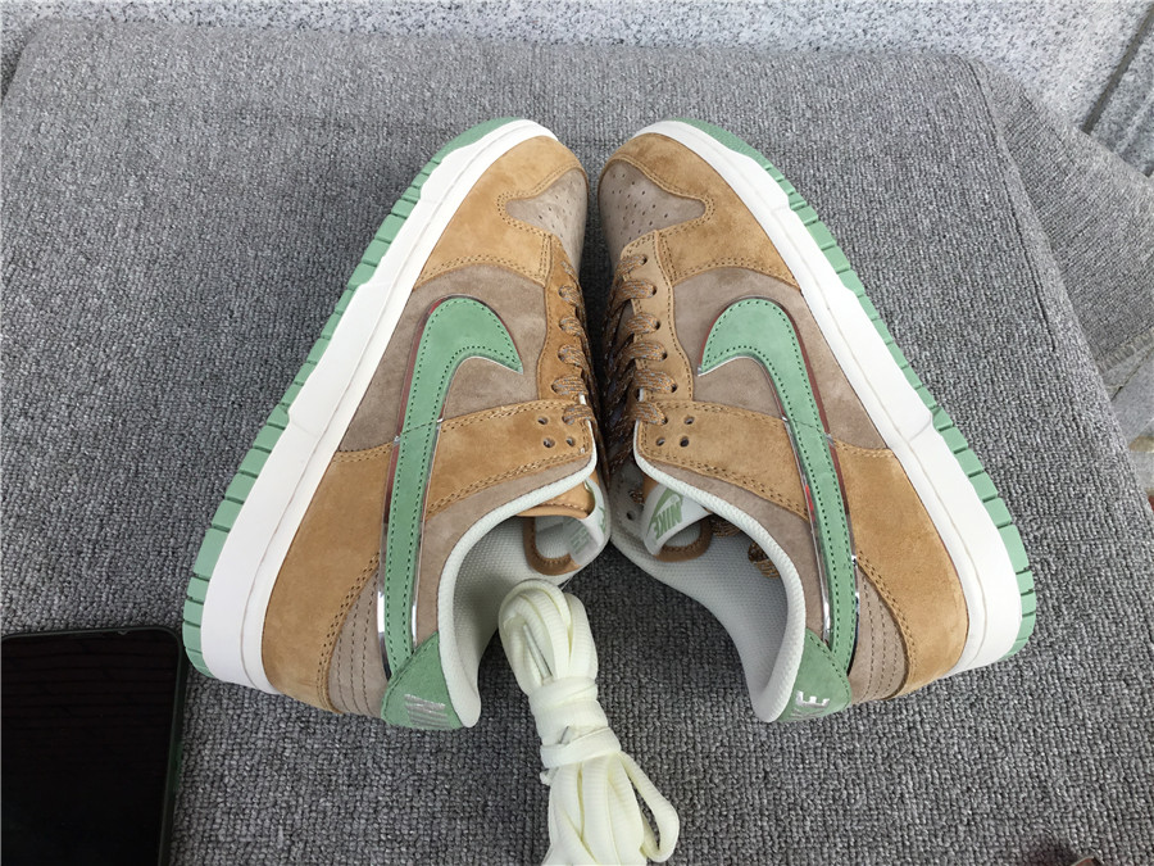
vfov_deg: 45.4
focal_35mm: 31
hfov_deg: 58.4
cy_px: 433
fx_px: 1033
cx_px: 577
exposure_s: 1/491
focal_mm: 3.3
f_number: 2.4
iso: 25
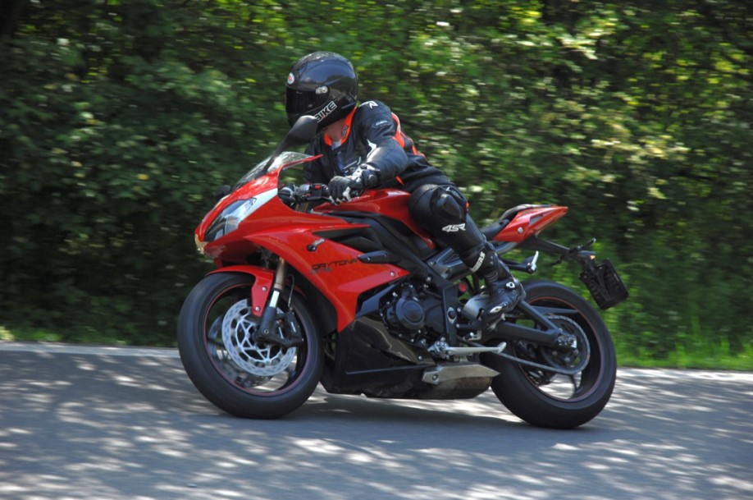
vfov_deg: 13.0
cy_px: 250
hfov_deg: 19.5
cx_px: 376
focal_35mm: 105
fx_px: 2193
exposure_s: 1/500
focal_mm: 70
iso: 200
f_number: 4.5
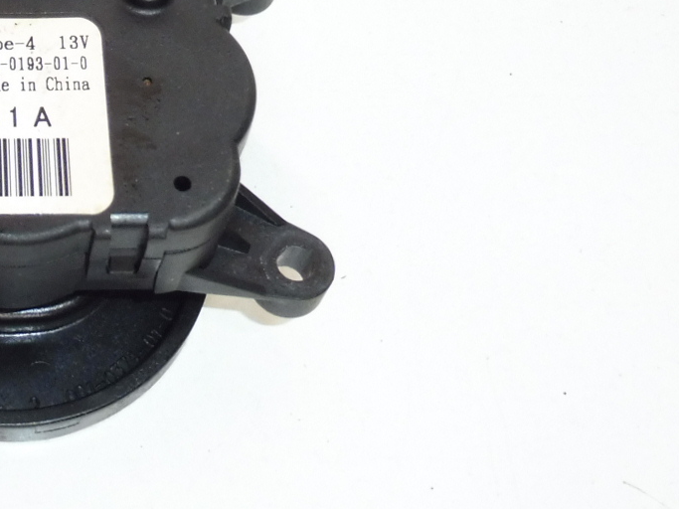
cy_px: 57
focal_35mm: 75
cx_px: -105
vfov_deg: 19.3
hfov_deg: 24.0
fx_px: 1471
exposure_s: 1/125
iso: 200
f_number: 3.5
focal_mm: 4.4
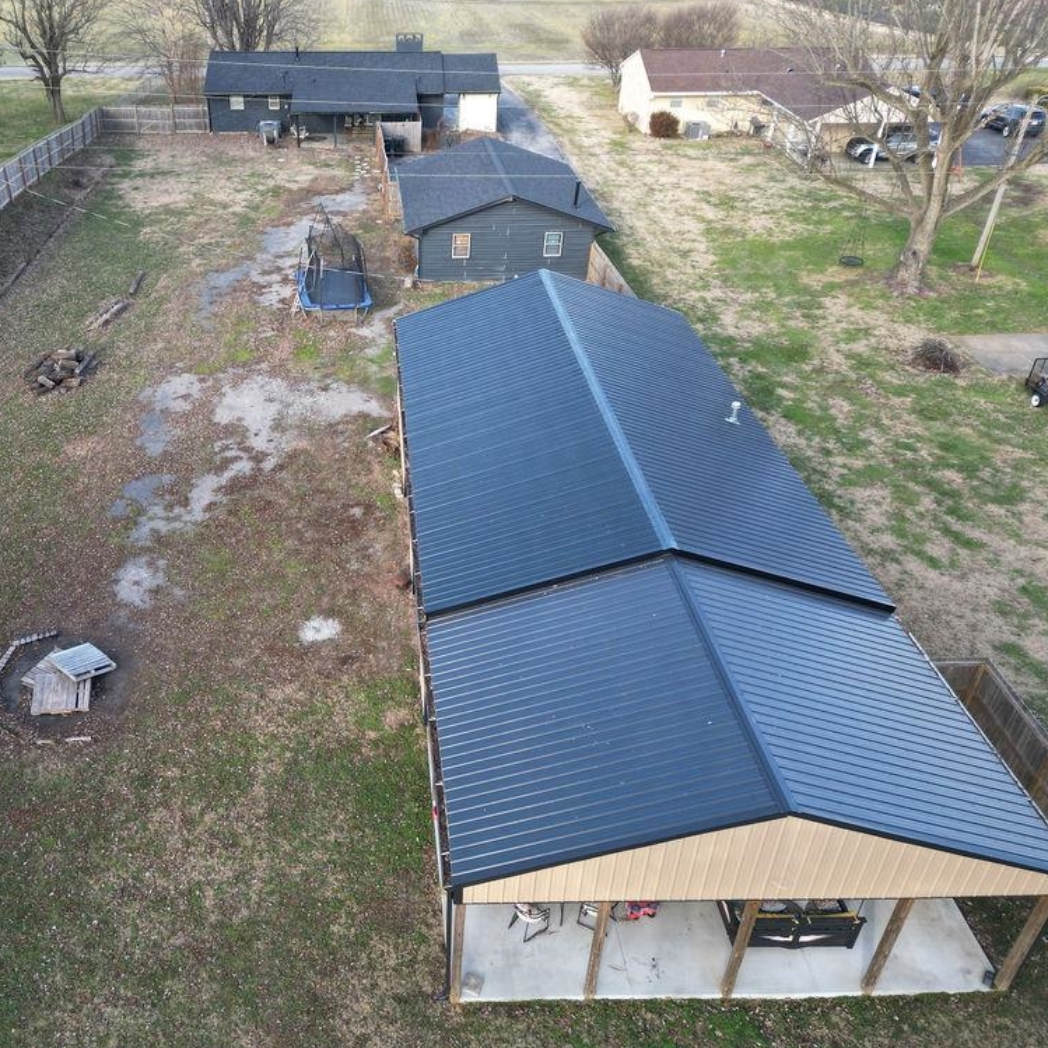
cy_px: 525
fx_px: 993
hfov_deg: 54.8
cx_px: 376
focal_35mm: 29
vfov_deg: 55.6
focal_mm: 6.72
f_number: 1.7
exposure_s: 1/320
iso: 110
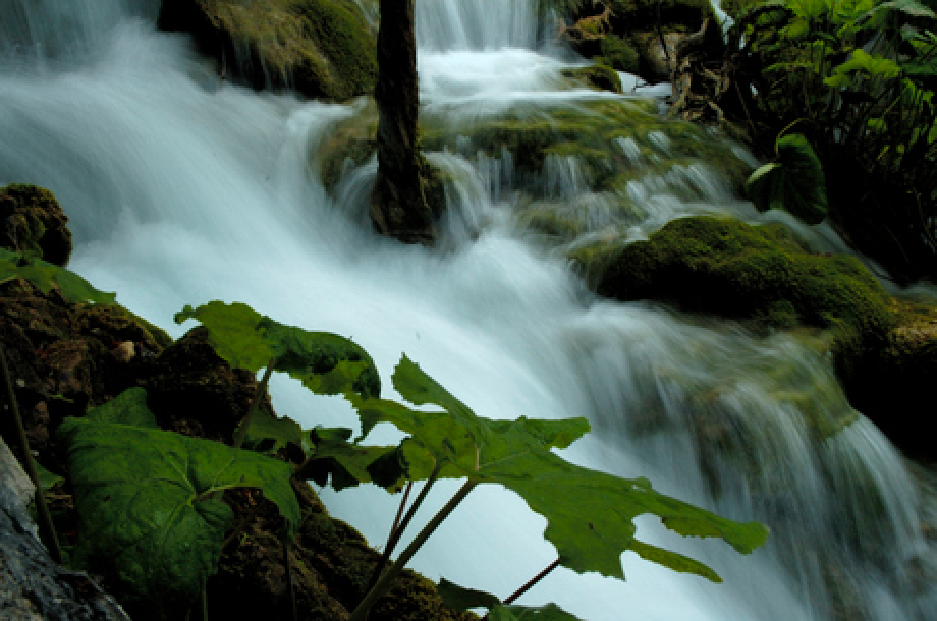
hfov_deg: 53.2
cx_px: 468
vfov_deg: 36.7
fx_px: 935
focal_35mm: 36
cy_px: 310
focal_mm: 24
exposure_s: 1/6
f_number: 19
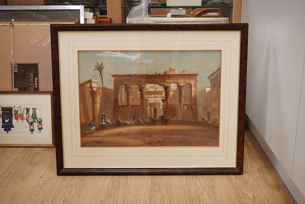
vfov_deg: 29.9
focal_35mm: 45
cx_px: 152
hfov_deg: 43.6
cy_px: 102
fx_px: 381
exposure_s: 1/125
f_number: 8
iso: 1250
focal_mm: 30
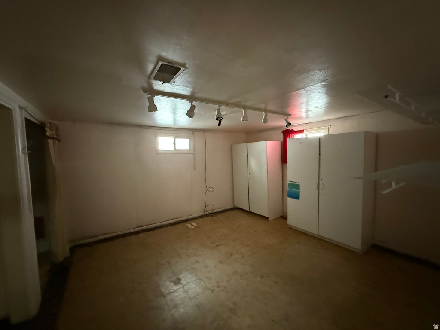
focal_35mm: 14
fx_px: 178
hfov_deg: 102.1
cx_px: 220
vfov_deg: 85.7
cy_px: 165
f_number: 2.2
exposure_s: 1/40
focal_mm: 2.22
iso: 1600
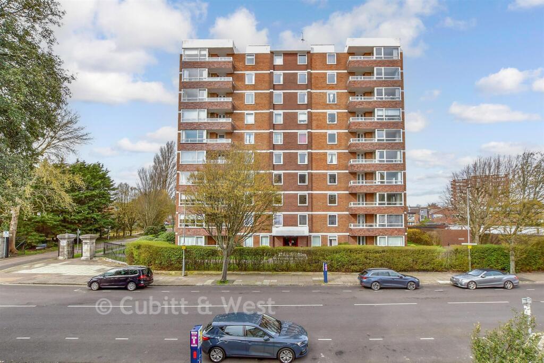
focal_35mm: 15
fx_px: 227
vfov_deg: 77.3
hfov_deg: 100.4
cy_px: 182
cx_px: 272
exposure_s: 1/250
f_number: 8
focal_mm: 10
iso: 500
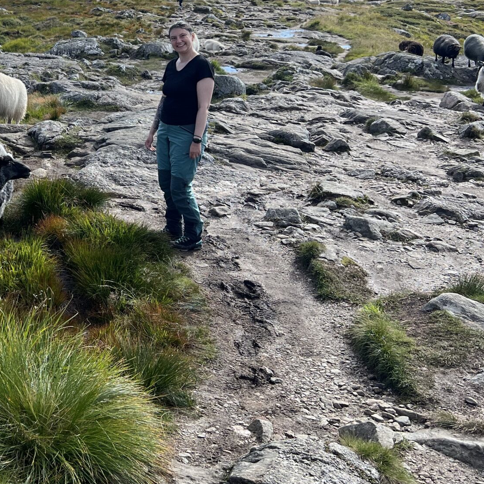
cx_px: -17
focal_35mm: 53
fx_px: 838
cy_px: 154
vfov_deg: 31.9
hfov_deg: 29.7
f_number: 1.5
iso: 50
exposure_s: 1/2299
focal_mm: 5.7
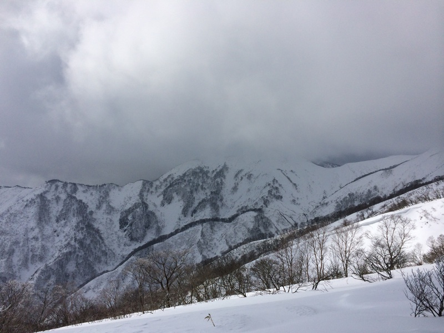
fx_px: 385
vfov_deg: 46.8
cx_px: 222
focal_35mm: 30
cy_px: 166
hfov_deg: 60.0
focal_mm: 4.12
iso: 50
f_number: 2.2
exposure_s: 1/13699
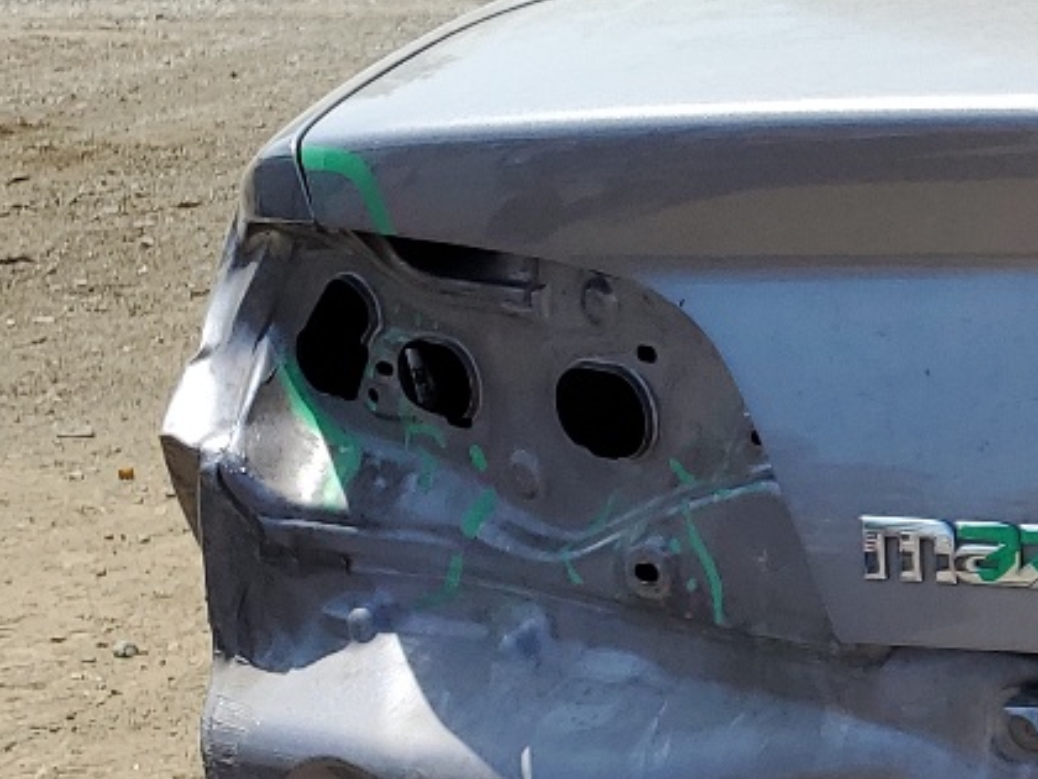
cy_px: 683
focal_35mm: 99
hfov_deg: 17.1
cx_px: 1728
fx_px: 2969
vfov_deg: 14.8
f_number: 1.5
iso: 50
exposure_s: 1/2500
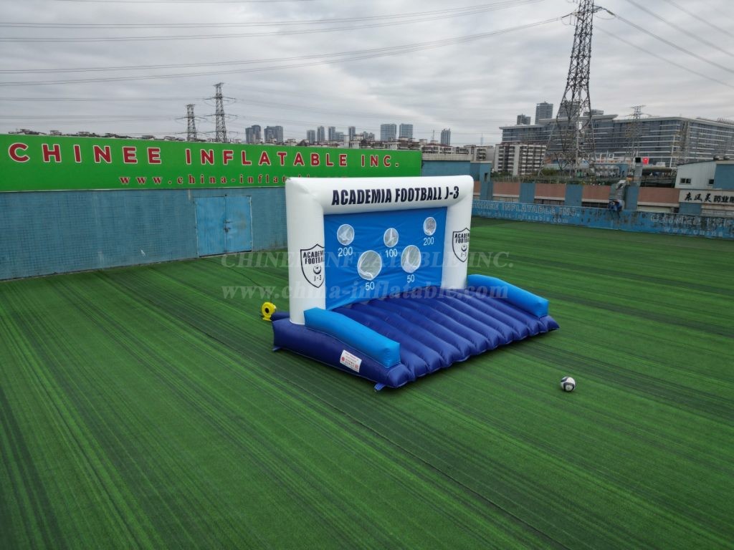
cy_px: 275
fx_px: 509
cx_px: 367
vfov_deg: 56.8
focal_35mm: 24
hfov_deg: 71.6
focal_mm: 6.72
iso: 120
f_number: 1.7
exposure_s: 1/2500
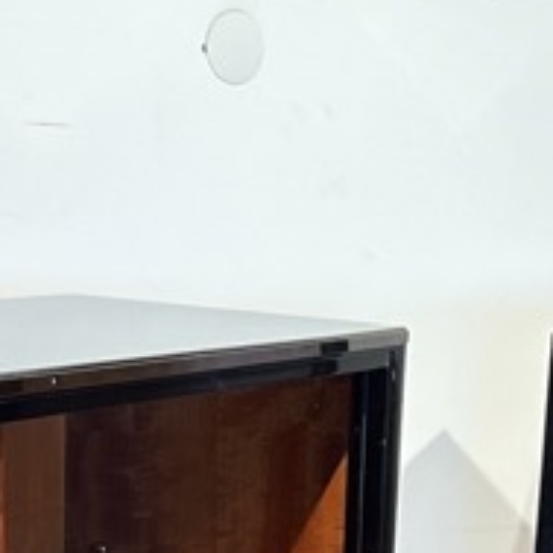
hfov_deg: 11.2
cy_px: 1153
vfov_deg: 10.2
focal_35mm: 156
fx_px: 2820
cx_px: 439
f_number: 1.5
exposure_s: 1/100
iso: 125
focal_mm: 5.7
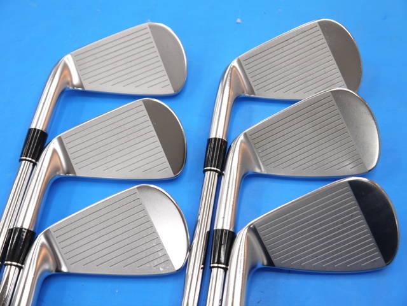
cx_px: 204
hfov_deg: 41.2
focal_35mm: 46
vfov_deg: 31.5
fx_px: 541
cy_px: 153
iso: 200
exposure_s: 1/60
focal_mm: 23
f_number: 4.4
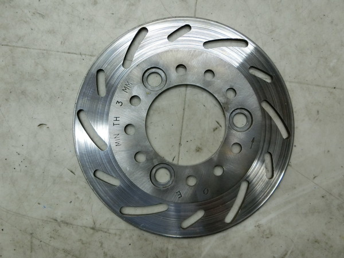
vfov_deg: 54.9
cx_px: 172
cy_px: 129
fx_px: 248
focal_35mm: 25
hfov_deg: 69.4
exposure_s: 1/125
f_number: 3.5
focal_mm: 4.5
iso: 400
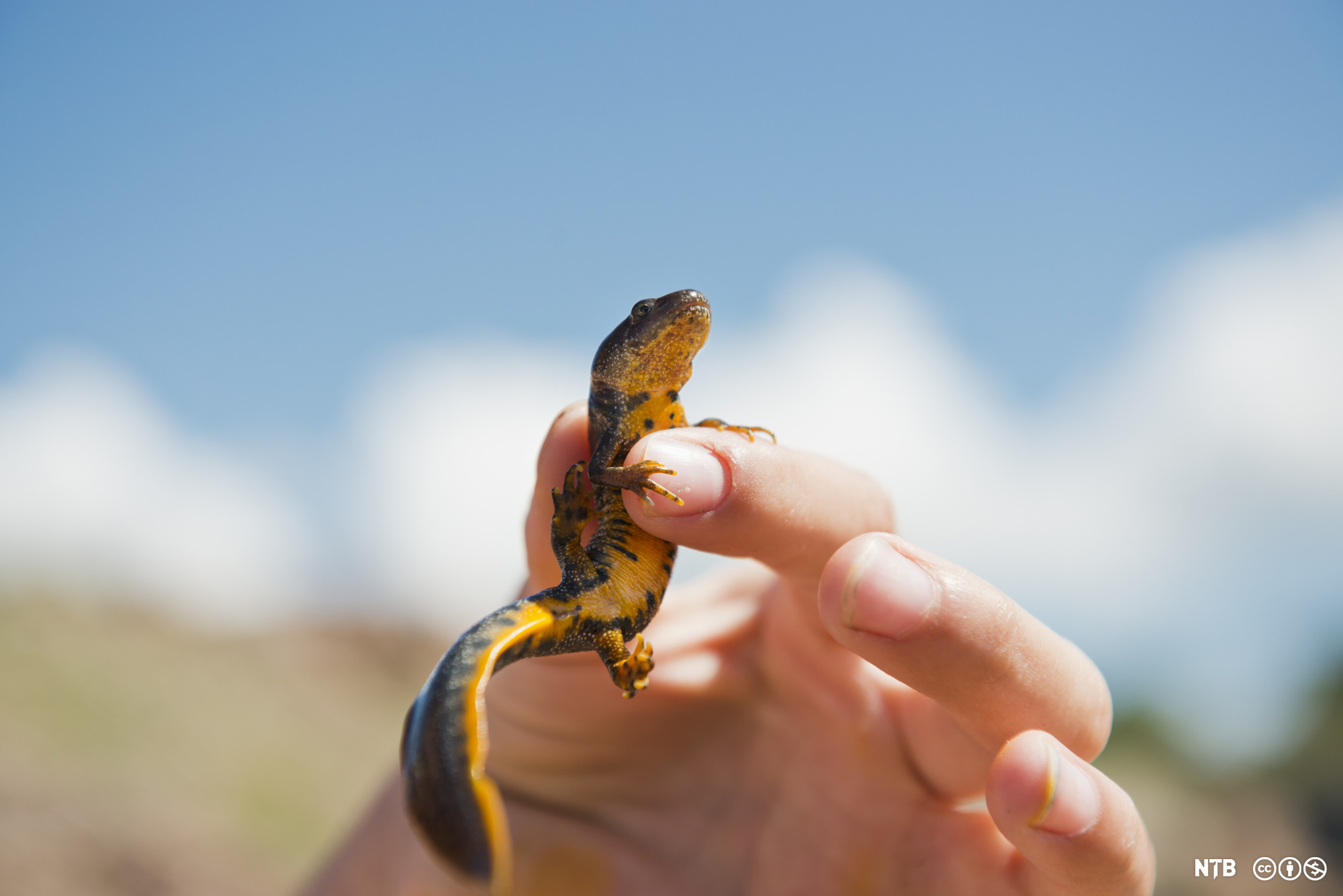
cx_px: 672
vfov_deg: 19.5
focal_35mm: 70
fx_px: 2612
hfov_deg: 28.8
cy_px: 448
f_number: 5
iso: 160
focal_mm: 70
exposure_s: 1/1000
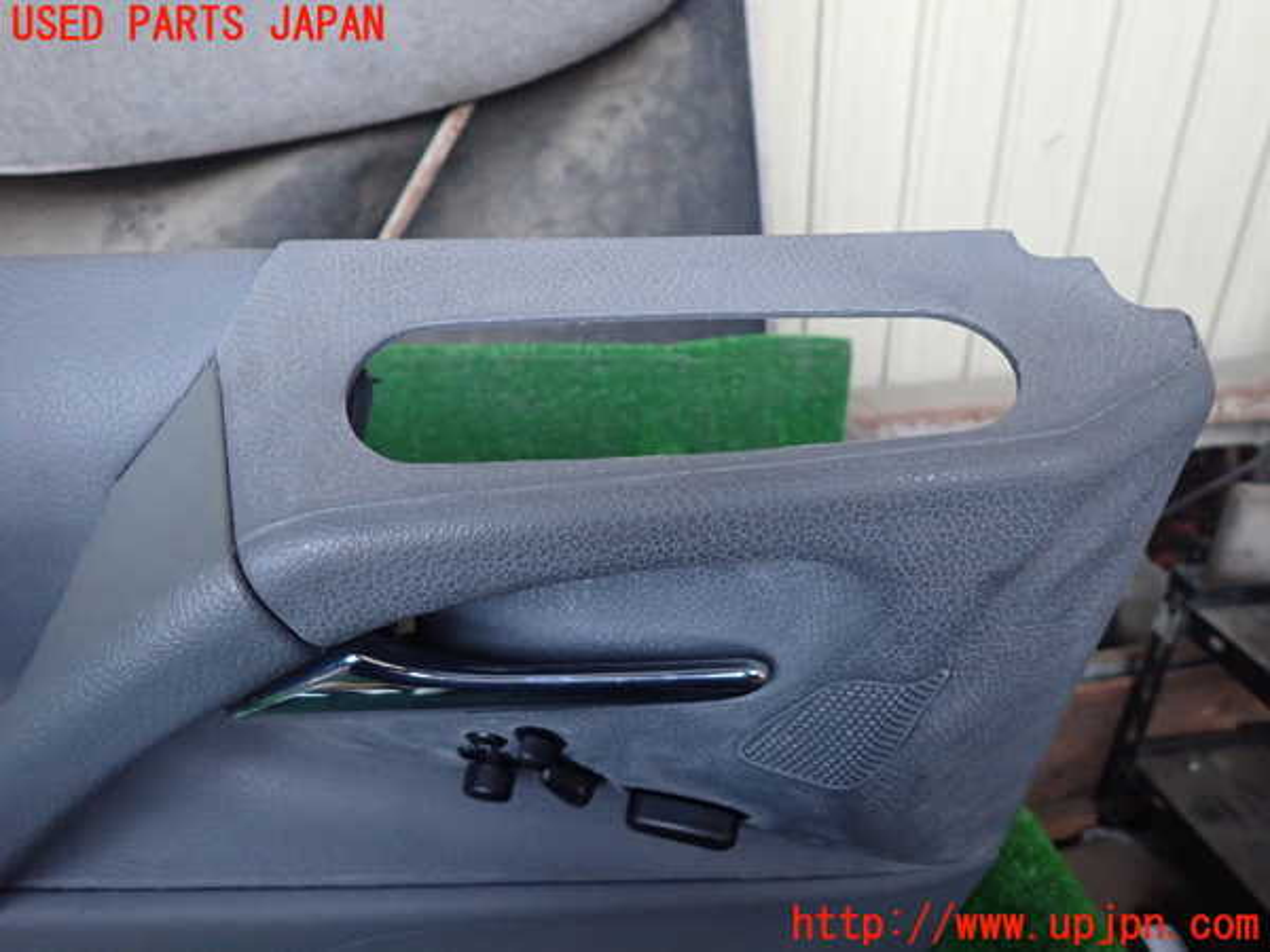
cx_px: 635
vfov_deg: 54.9
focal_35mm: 25
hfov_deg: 69.4
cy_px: 476
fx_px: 917
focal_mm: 4.5
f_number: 2
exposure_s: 1/30
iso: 640
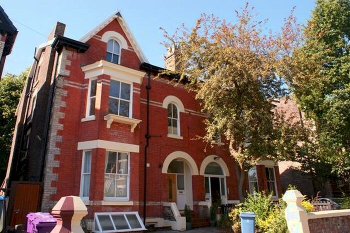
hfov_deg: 67.4
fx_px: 262
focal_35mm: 27
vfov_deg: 47.9
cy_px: 116
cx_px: 175
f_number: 8
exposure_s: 1/60
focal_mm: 18
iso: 100
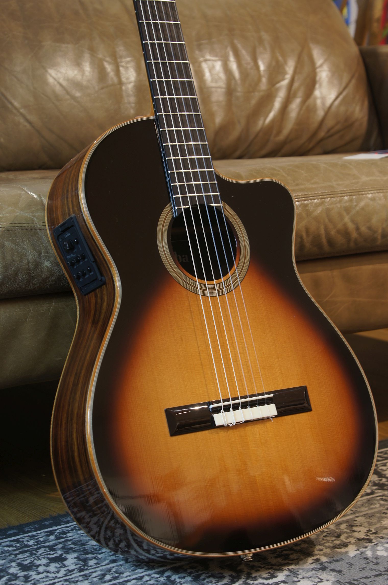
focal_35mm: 68
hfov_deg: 20.1
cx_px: 194
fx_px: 1094
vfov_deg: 29.9
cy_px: 292
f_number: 6.3
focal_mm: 45
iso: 100
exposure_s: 1/5
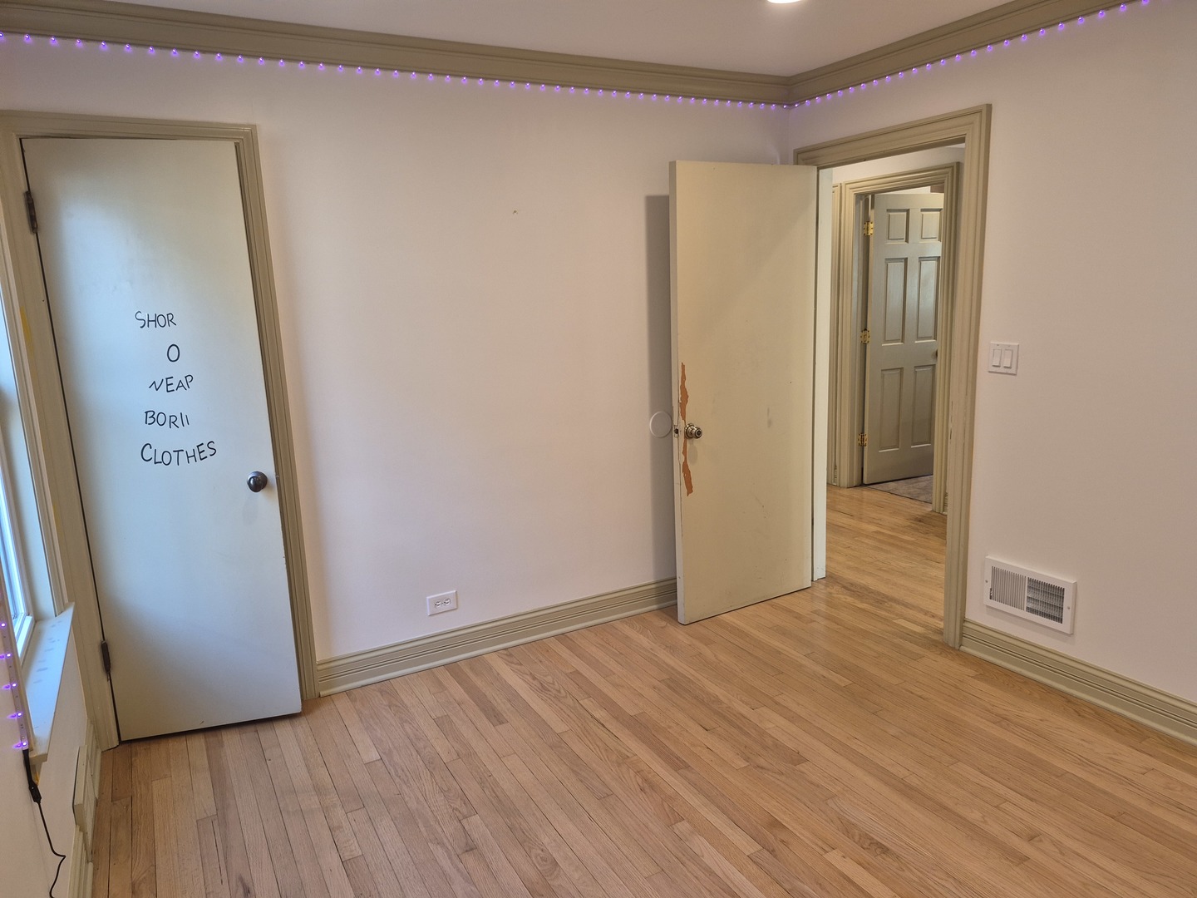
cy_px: 449
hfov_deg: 73.9
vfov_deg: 58.9
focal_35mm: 23
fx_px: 795
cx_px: 598
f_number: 1.8
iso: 125
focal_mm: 5.4
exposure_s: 1/120
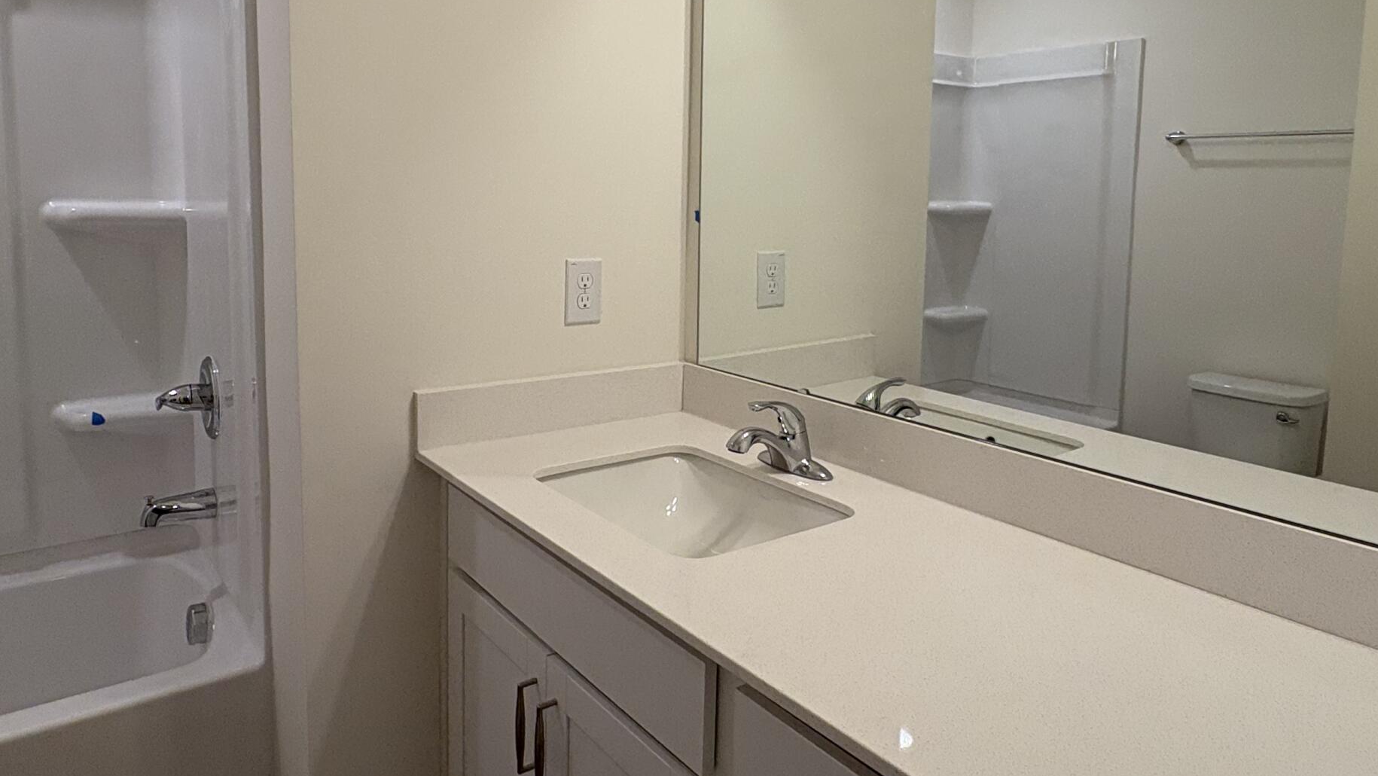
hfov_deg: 74.0
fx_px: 914
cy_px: 284
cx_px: 684
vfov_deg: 45.6
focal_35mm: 25
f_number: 2.2
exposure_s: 1/120
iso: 80
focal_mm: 2.22
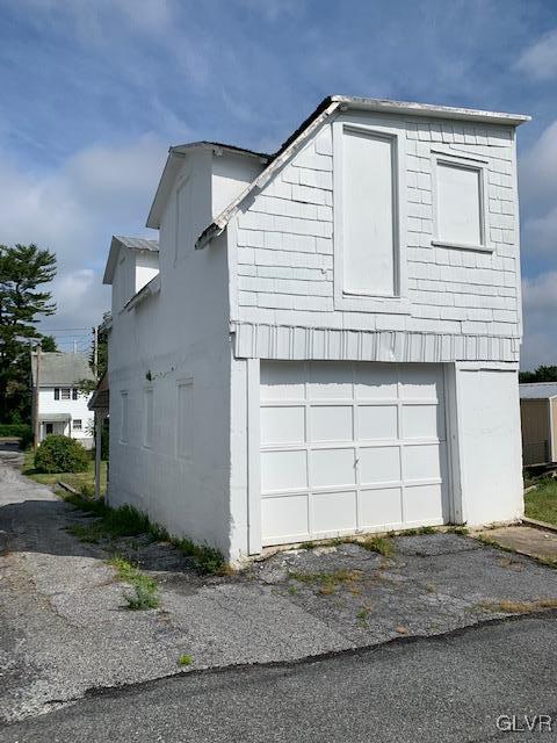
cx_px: 278
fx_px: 558
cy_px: 372
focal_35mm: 26
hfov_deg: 53.1
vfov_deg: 67.3
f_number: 1.8
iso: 25
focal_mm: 4.25
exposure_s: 1/7407
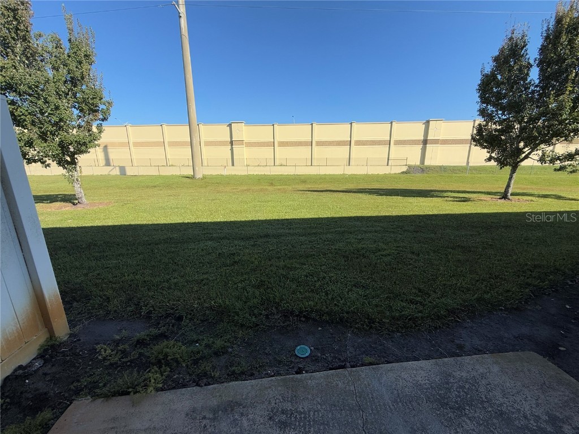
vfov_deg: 85.7
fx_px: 234
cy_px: 217
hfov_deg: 102.1
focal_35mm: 14
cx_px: 290
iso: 50
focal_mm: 2.22
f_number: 2.2
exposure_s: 1/1848
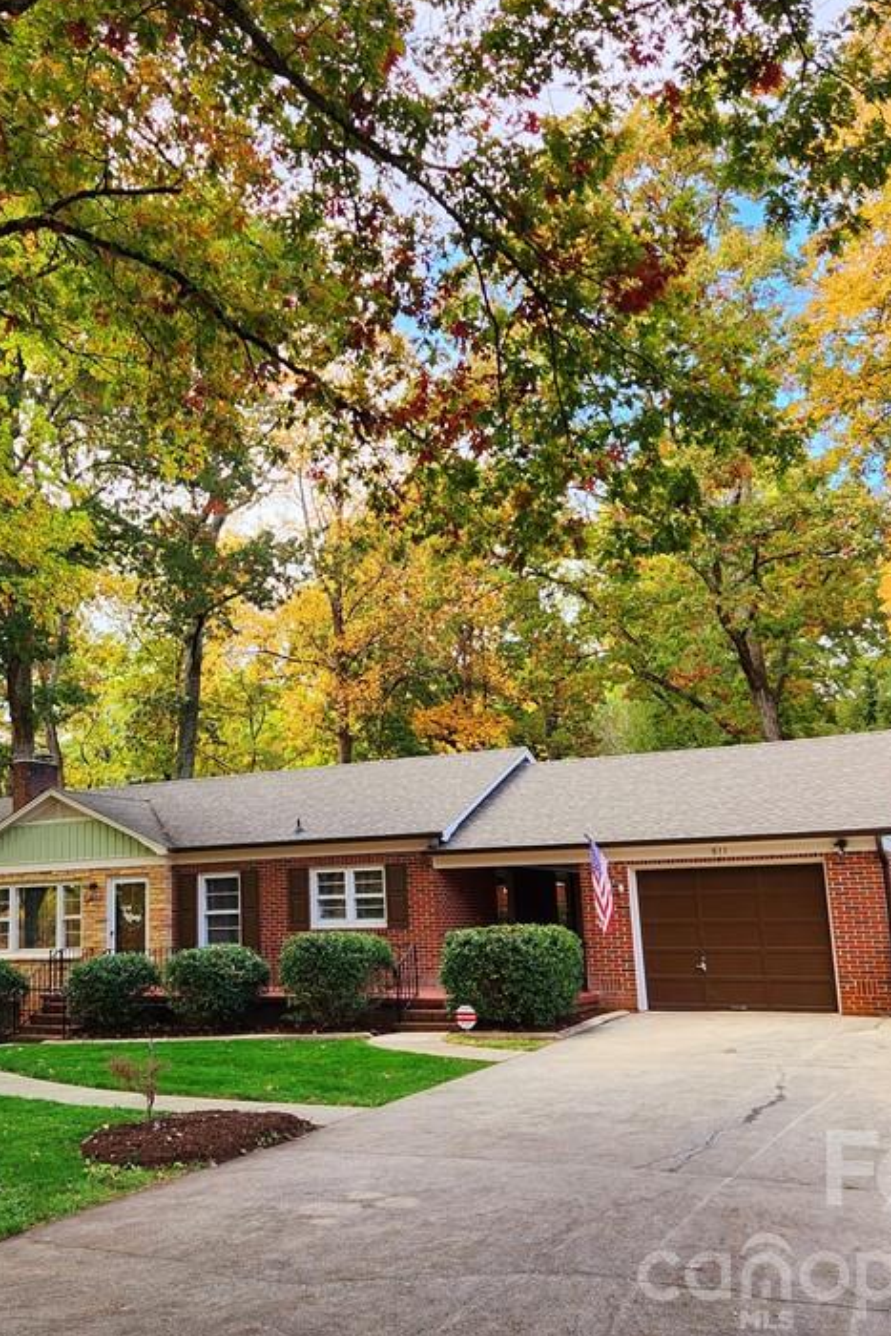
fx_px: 1299
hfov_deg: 37.0
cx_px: 233
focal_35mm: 35
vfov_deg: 54.4
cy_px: 674
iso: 20
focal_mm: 5.4
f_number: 1.8
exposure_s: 1/182
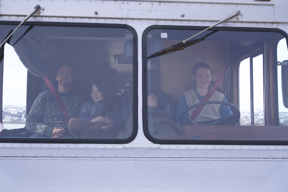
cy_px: 96
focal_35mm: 41
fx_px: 328
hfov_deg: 47.4
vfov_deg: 32.6
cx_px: 144
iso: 400
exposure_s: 1/1600
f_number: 4
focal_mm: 41
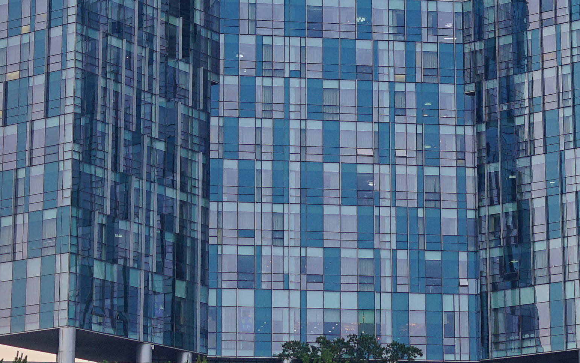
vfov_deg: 9.7
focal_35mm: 135
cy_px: 60
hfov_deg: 15.5
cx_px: 373
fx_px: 2134
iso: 100
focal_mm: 35
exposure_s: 1/60
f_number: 4
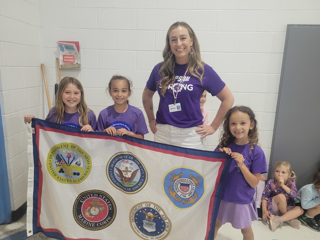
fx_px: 240
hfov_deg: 67.3
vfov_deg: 53.1
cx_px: 160
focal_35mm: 26
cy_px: 120
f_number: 1.8
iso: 250
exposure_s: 1/120
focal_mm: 5.4
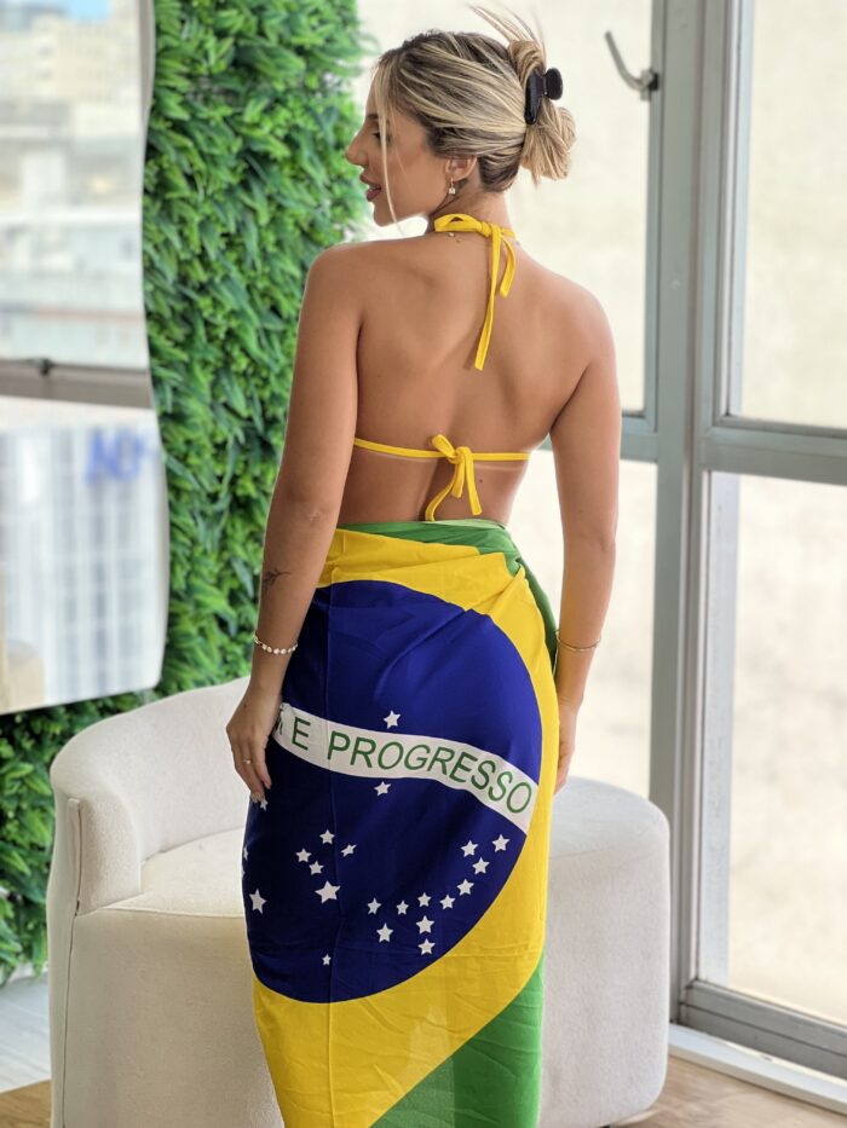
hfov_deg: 19.1
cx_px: 424
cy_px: 564
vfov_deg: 25.3
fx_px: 2512
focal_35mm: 77
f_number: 2.8
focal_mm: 9
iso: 50
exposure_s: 1/120
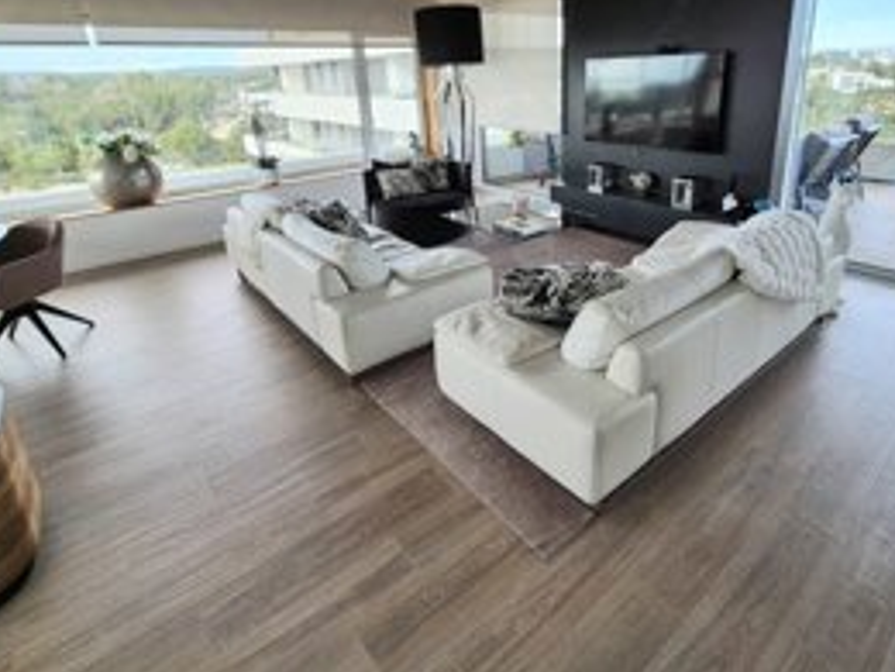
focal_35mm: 18
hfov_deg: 87.1
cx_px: 516
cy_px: 238
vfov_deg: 70.0
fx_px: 465
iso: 50
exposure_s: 1/175
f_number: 2.2
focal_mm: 2.2
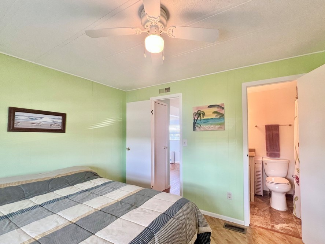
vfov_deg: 81.6
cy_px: 132
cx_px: 176
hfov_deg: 97.9
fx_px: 141
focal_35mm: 15
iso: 125
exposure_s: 1/60
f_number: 1.8
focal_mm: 1.57
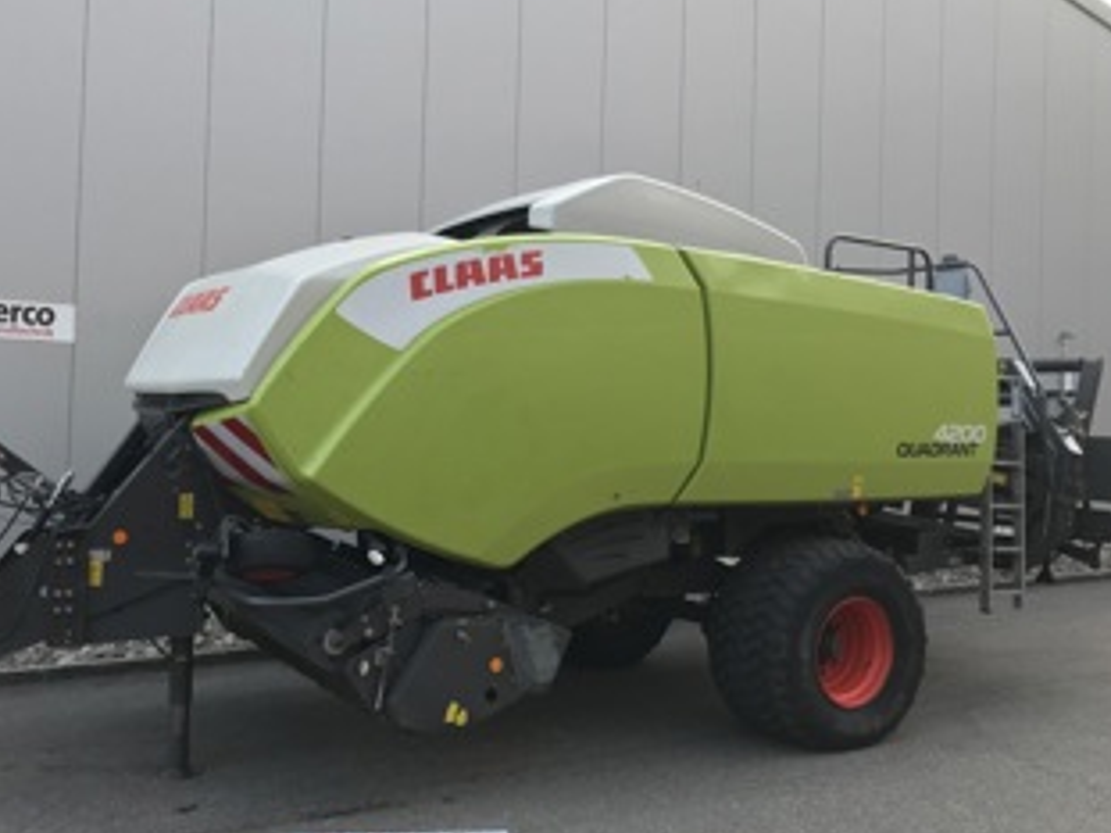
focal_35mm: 36
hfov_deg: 51.2
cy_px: 422
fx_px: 1155
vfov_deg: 39.6
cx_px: 472
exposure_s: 1/162
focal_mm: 3.99
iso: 20
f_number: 1.8
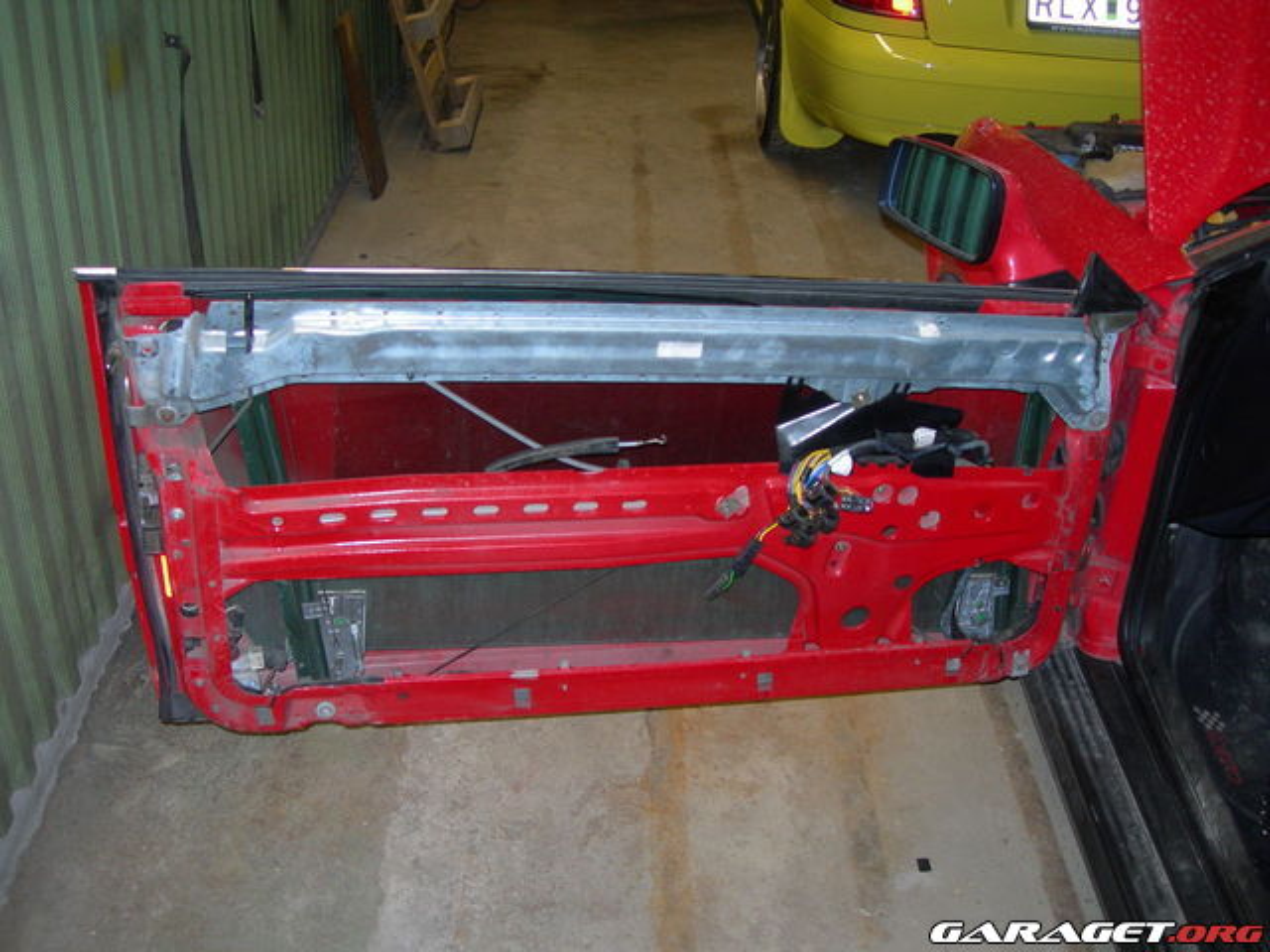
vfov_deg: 37.7
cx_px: 635
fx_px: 1394
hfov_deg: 49.0
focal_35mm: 38
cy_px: 476
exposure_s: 1/60.1
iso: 121
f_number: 2.8
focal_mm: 7.8
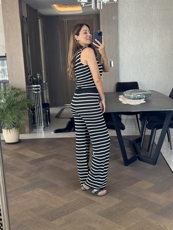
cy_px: 115
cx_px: 86
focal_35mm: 48
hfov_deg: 30.3
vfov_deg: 39.6
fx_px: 320
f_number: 1.78
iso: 125
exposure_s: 1/66
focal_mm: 6.86
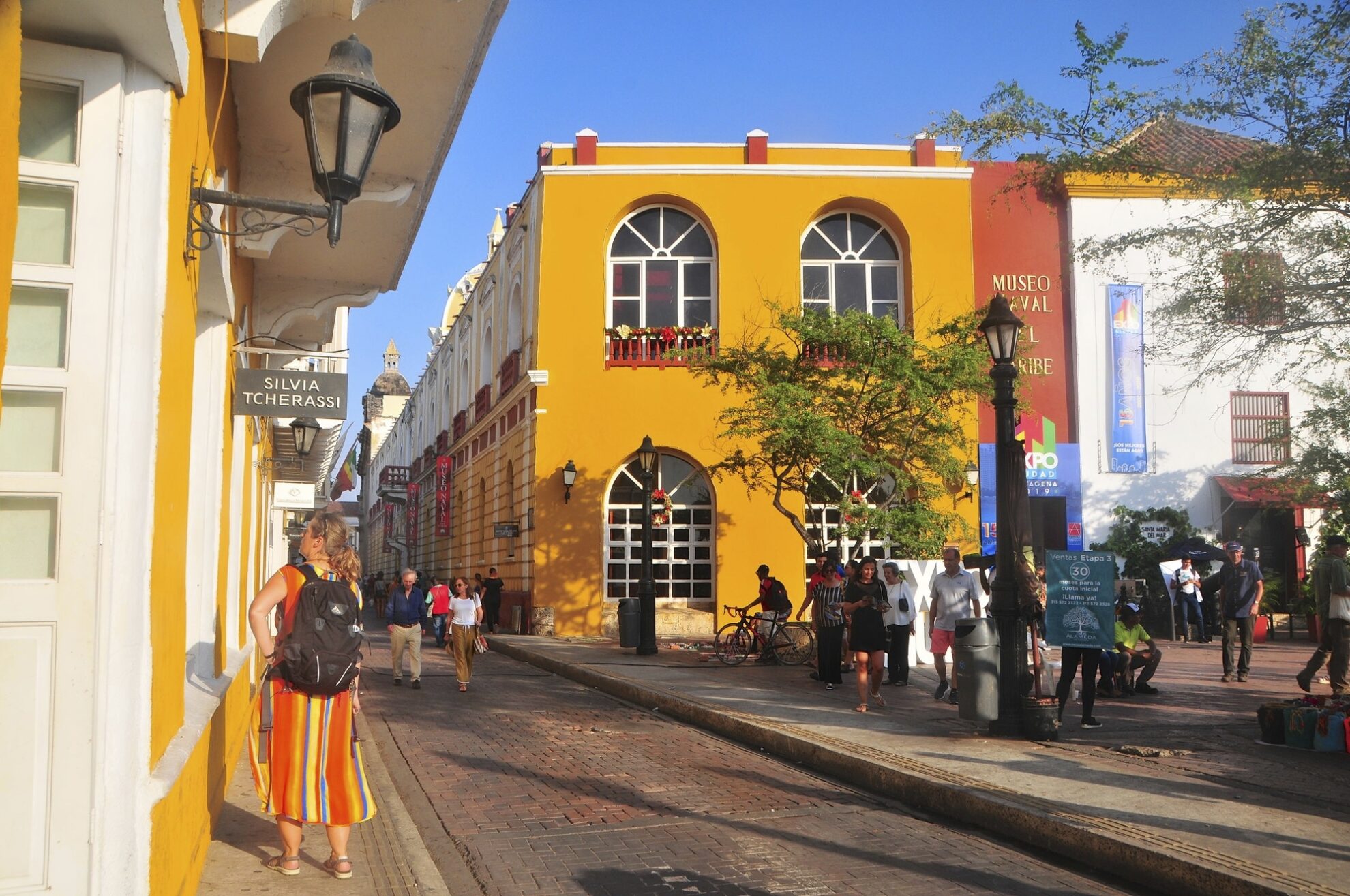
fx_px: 1011
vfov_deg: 47.8
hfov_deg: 67.4
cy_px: 448
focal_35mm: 27
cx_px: 675
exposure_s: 1/200
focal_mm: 18
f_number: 13
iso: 200
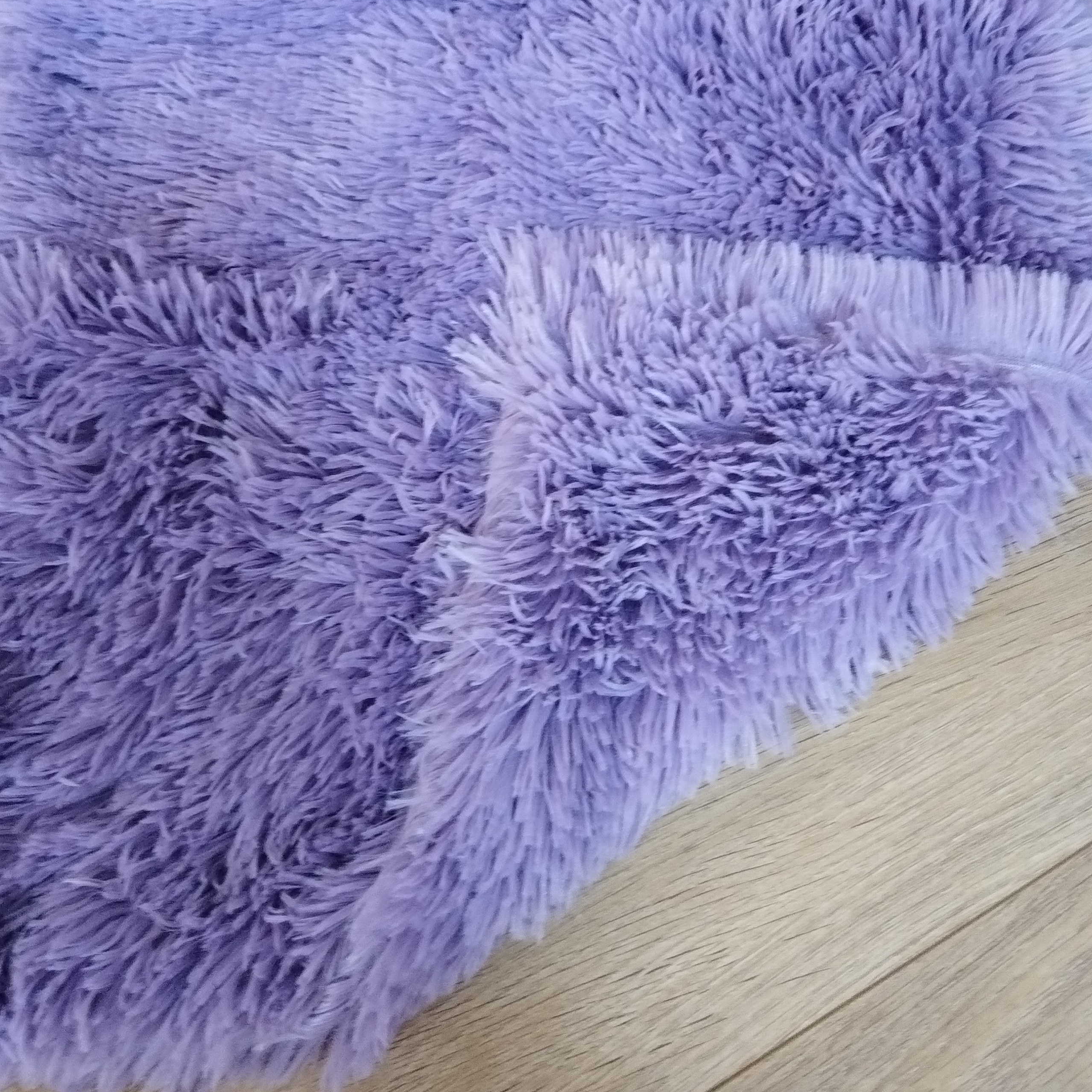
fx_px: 1285
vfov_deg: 45.9
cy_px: 476
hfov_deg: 46.0
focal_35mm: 36
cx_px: 525
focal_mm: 4.95
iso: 1600
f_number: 1.9
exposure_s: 1/33.3
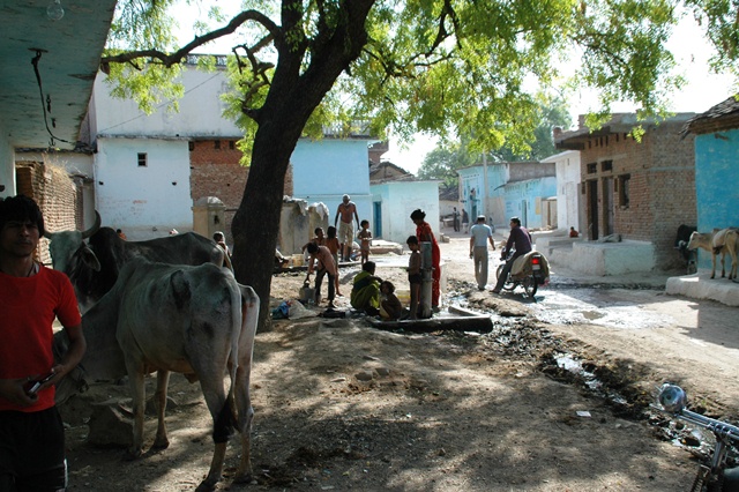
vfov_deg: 35.5
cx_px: 370
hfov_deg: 51.3
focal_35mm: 38
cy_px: 246
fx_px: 769
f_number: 8
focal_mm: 25
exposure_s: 1/250
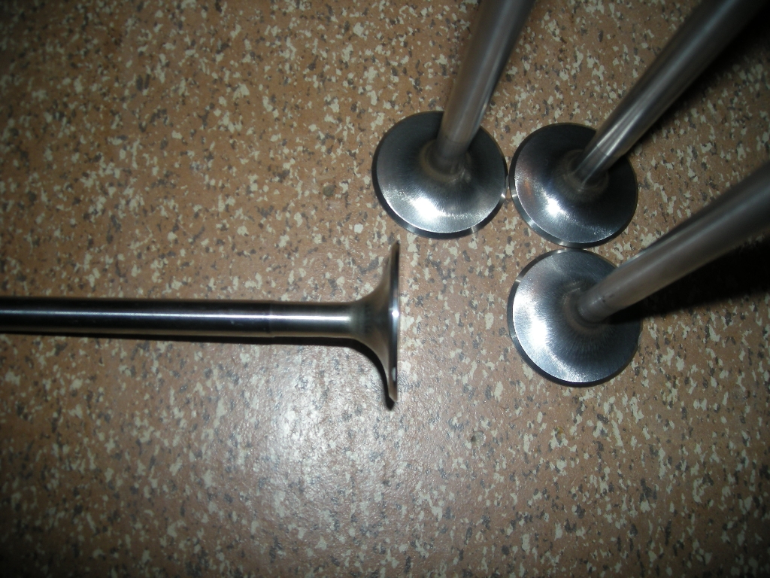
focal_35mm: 35
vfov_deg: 40.7
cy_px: 289
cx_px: 385
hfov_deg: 52.6
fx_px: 779
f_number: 5.7
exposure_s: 1/60
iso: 50
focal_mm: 5.7
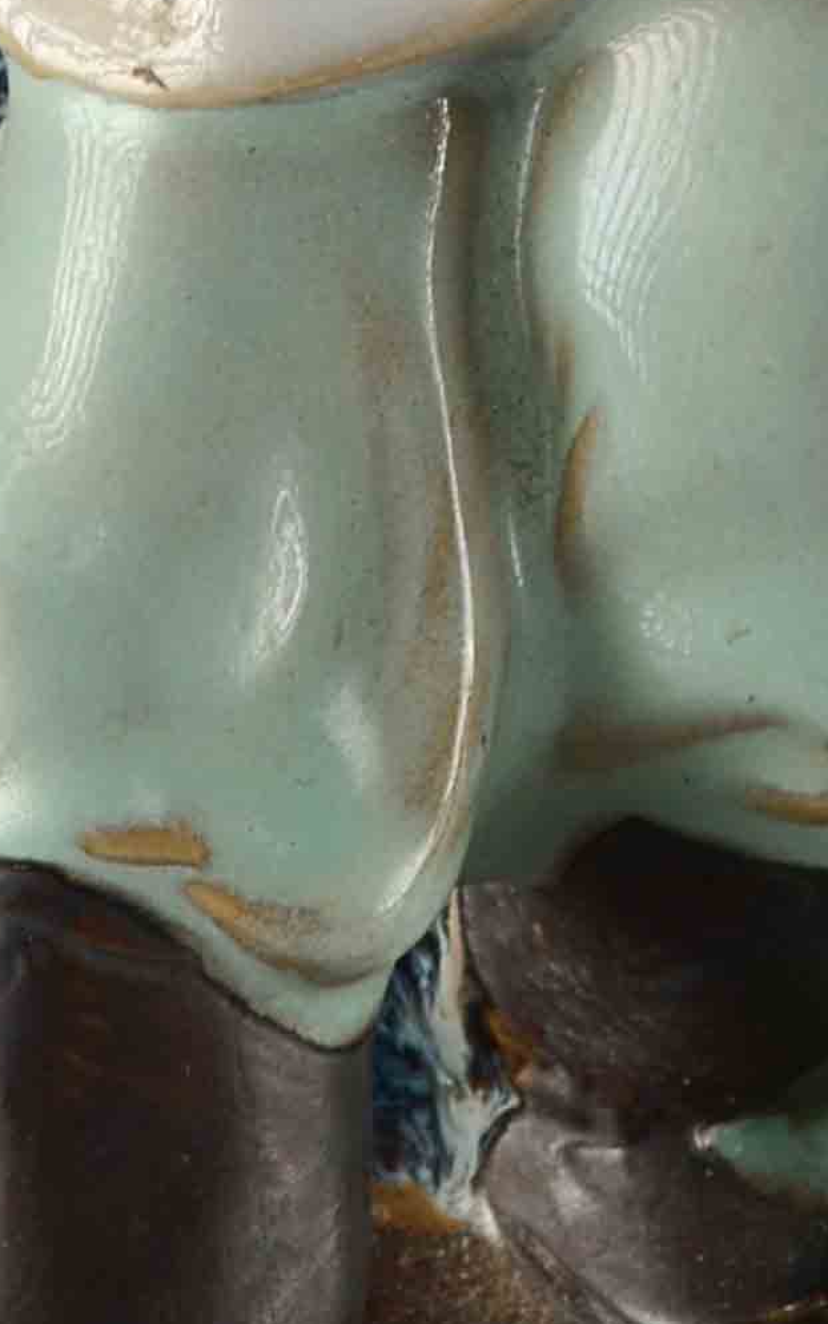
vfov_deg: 7.6
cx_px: 916
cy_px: -510
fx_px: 9819
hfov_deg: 4.8
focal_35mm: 272
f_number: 13
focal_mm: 36
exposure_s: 1/80
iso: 100
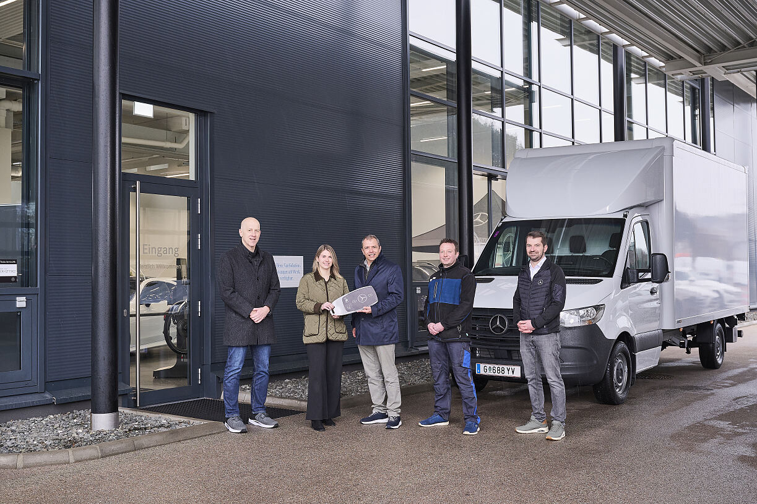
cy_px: 252
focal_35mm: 39
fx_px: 820
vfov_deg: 34.2
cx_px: 378
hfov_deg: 49.6
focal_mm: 39
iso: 800
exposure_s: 1/100
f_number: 5.6
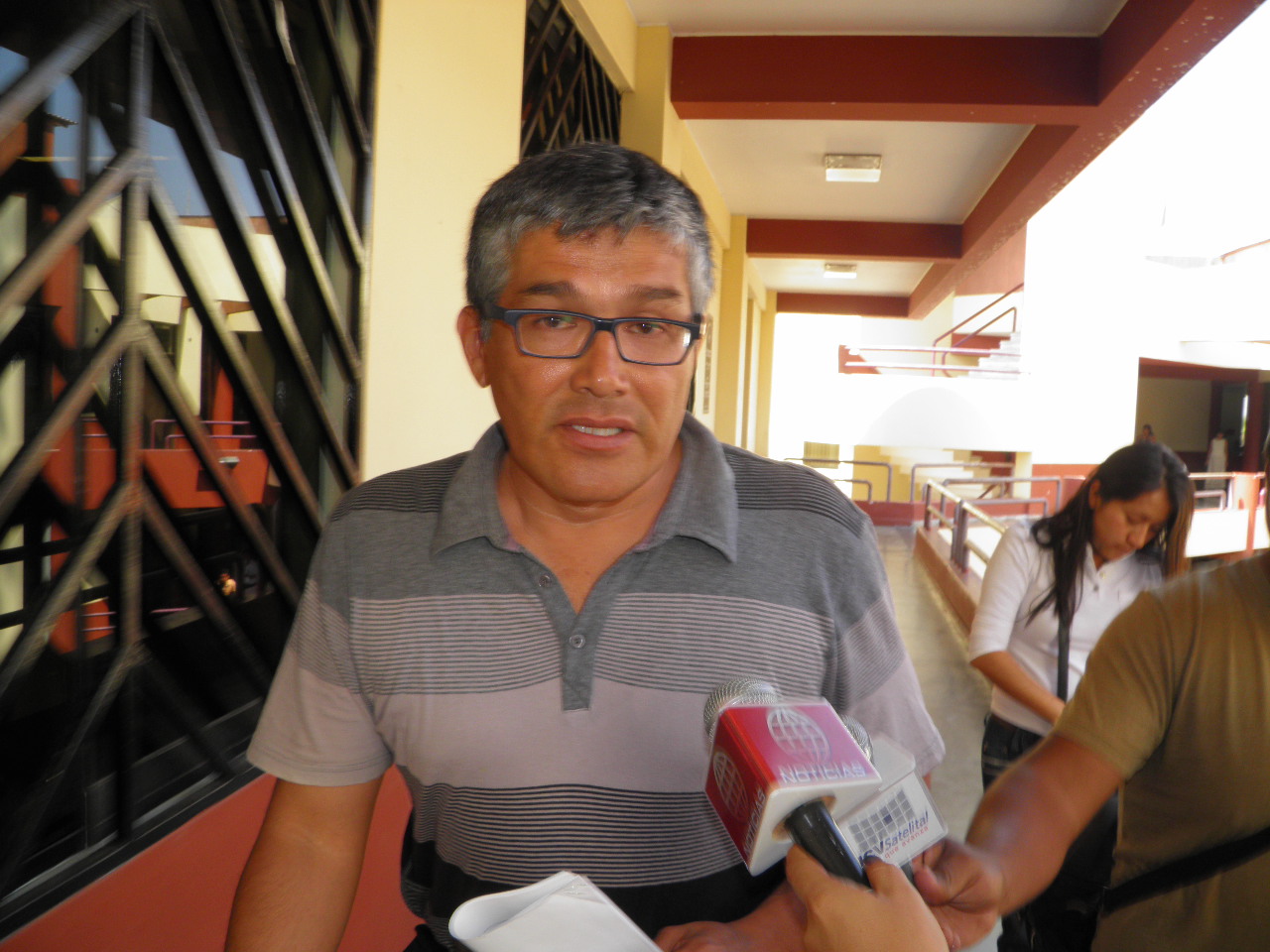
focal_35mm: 28
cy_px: 476
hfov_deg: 63.4
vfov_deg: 49.7
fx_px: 1027
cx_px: 635
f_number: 4.5
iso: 50
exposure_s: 1/50
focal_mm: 4.9
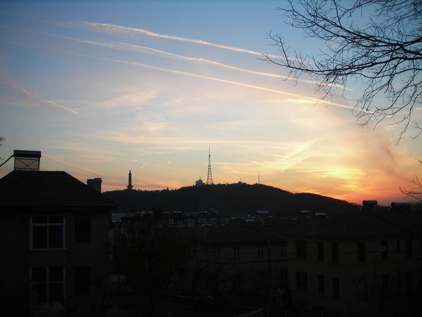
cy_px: 158
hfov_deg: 49.0
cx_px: 211
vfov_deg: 37.7
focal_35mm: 38
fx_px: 463
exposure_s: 1/74.8
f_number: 3.2
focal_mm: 6.3
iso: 50
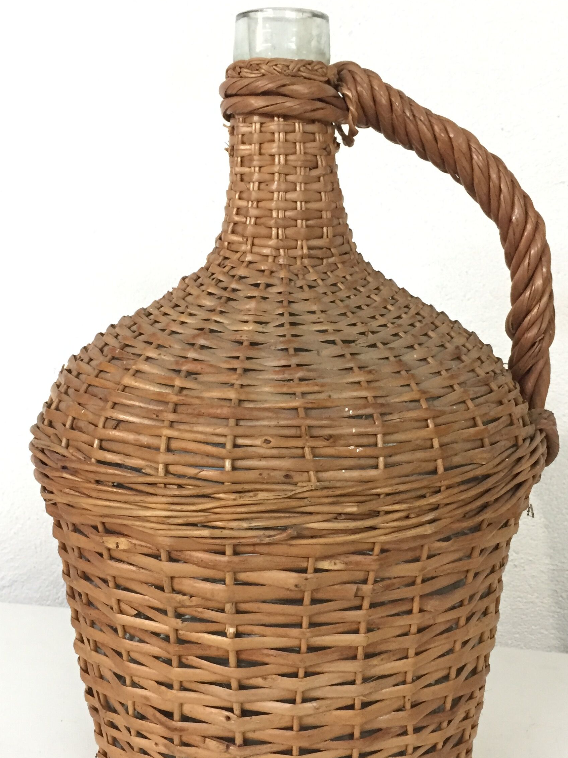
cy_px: 426
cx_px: 271
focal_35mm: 42
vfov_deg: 44.7
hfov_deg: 34.3
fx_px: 919
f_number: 2.2
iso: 250
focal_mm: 4.15
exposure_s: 1/33
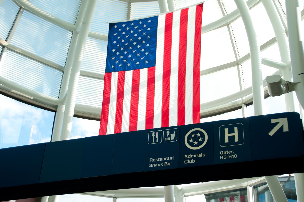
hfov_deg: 35.1
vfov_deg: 23.7
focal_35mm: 57
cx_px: 152
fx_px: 481
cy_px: 101
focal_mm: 38
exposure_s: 1/200
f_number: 4.5
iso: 200
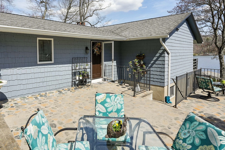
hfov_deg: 79.8
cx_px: 85
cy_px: 64
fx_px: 131
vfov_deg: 59.3
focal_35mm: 21
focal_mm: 14
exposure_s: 1/200
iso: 100
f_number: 10
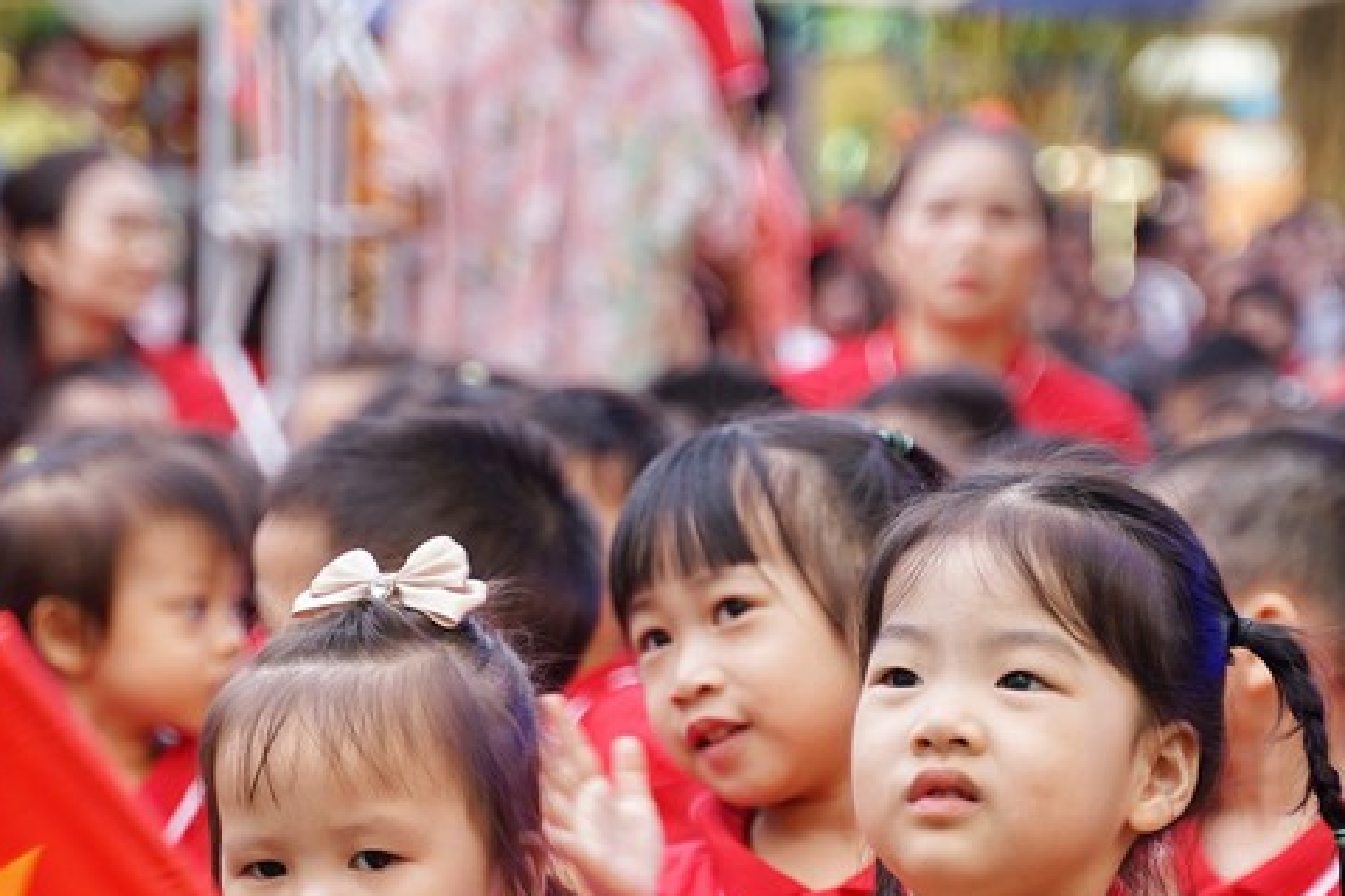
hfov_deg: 11.8
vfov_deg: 7.9
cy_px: 749
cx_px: 674
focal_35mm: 174
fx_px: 6498
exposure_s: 1/125
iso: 100
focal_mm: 65
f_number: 2.8
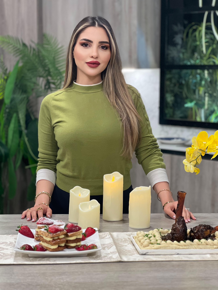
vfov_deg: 25.3
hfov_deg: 19.1
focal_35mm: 77
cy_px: 145
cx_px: 109
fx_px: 647
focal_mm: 9
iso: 200
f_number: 2.8
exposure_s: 1/100
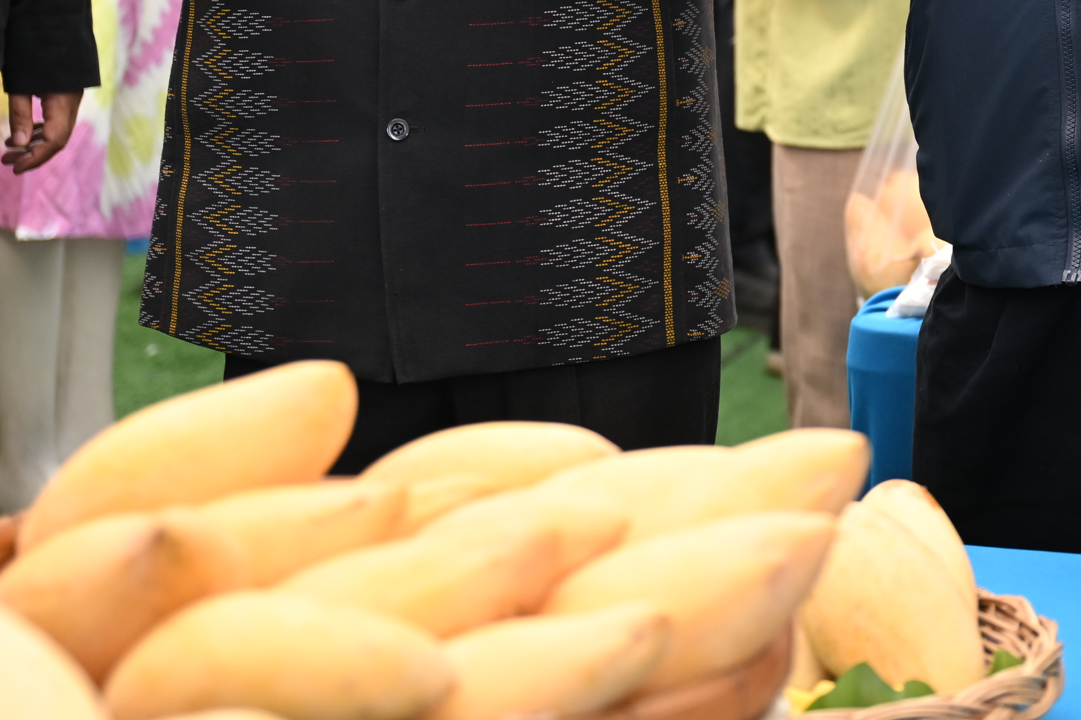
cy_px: -235
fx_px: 3633
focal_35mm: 121
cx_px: 1180
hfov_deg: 16.4
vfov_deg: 11.0
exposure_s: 1/320
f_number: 2.8
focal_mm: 42
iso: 500
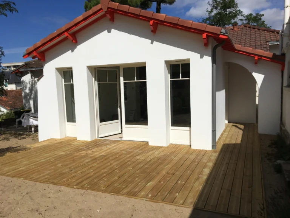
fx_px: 243
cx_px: 145
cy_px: 109
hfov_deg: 61.7
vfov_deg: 48.2
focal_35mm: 29
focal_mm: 4.15
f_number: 2.2
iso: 25
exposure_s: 1/6993
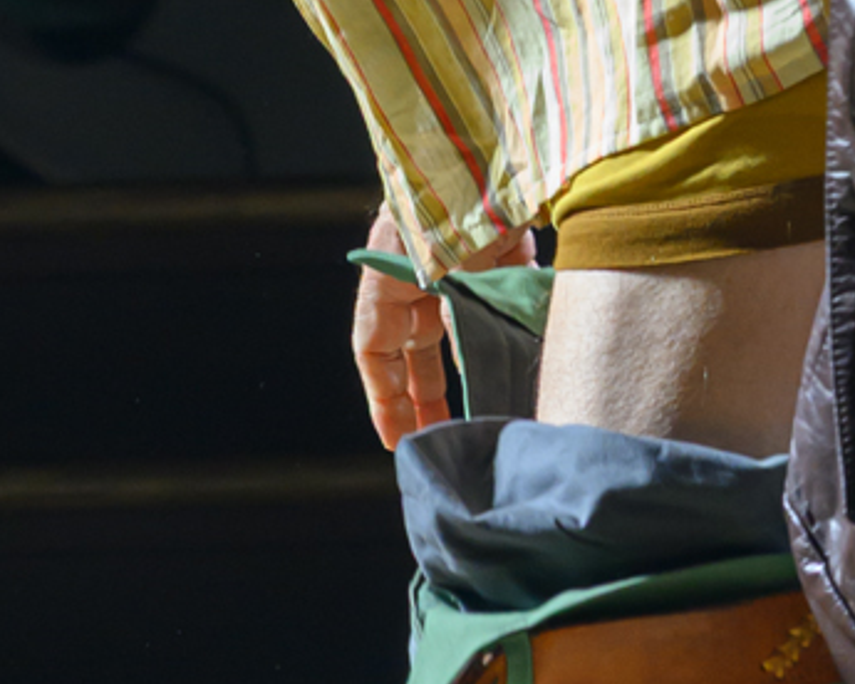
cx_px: 1382
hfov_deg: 2.9
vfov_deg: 2.3
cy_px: -560
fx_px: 16752
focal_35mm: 662
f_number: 4
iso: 1000
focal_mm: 98
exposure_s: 1/400
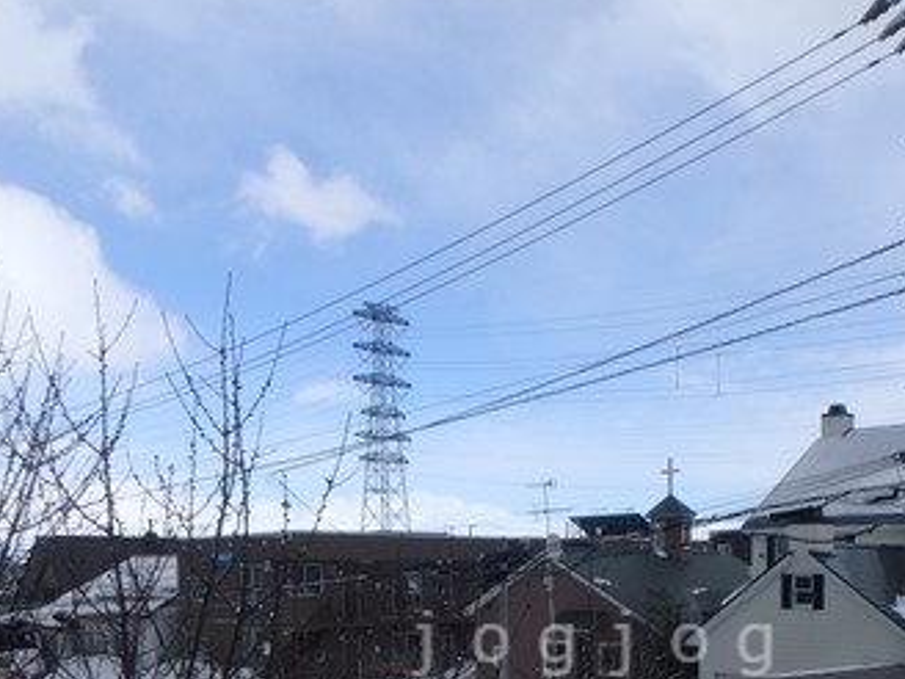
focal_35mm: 41
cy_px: 643
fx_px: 1072
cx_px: 599
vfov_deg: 32.9
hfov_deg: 45.1
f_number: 6
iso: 125
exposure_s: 1/640
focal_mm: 3.7
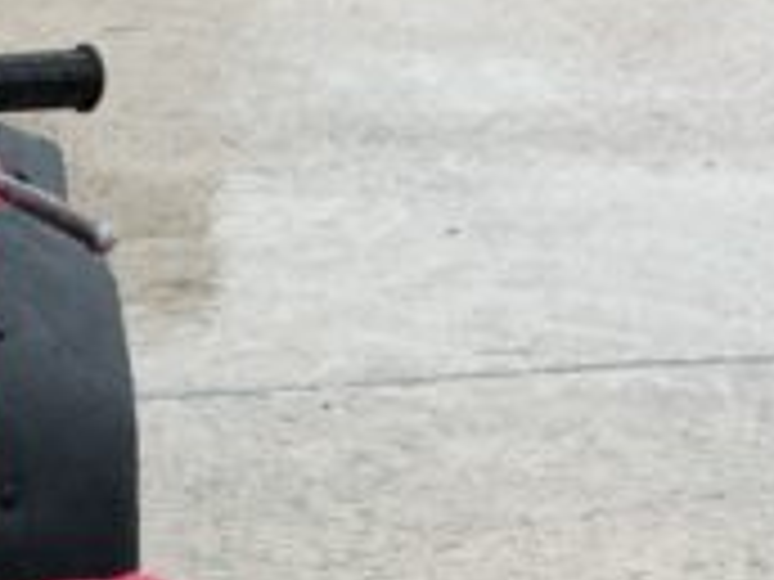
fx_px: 3868
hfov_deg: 11.0
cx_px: -392
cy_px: 1102
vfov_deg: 8.2
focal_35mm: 173
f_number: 1.8
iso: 25
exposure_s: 1/122
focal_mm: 3
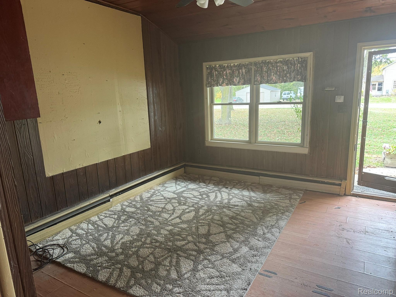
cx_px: 198
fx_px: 275
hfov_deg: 71.6
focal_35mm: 24
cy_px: 148
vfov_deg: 56.8
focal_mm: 6.76
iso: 200
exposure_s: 1/63
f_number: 1.78
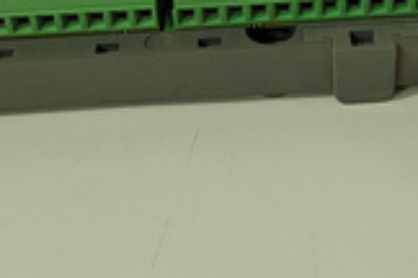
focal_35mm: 74
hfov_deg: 26.8
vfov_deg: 17.0
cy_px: -115
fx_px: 859
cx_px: 335
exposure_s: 1/100
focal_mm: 5.52
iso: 1641
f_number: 1.9
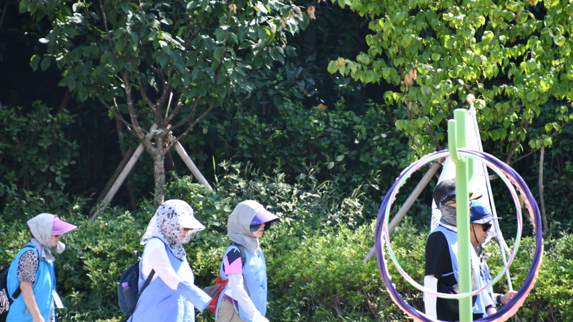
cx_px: 289
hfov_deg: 3.7
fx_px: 8754
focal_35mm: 576
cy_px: 199
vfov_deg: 2.1
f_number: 7.1
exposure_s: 1/640
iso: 800
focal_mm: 300
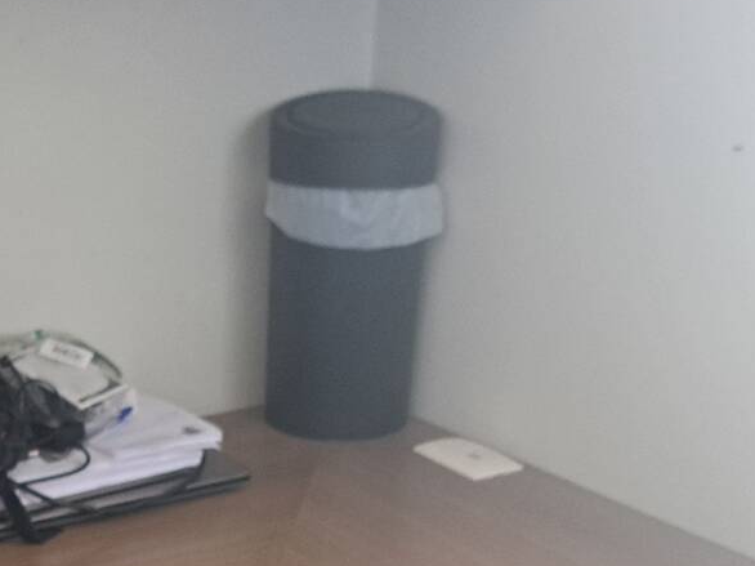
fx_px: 1286
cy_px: 636
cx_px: 164
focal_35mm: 59
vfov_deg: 23.2
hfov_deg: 31.9
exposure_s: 1/60
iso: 320
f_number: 1.8
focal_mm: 5.23
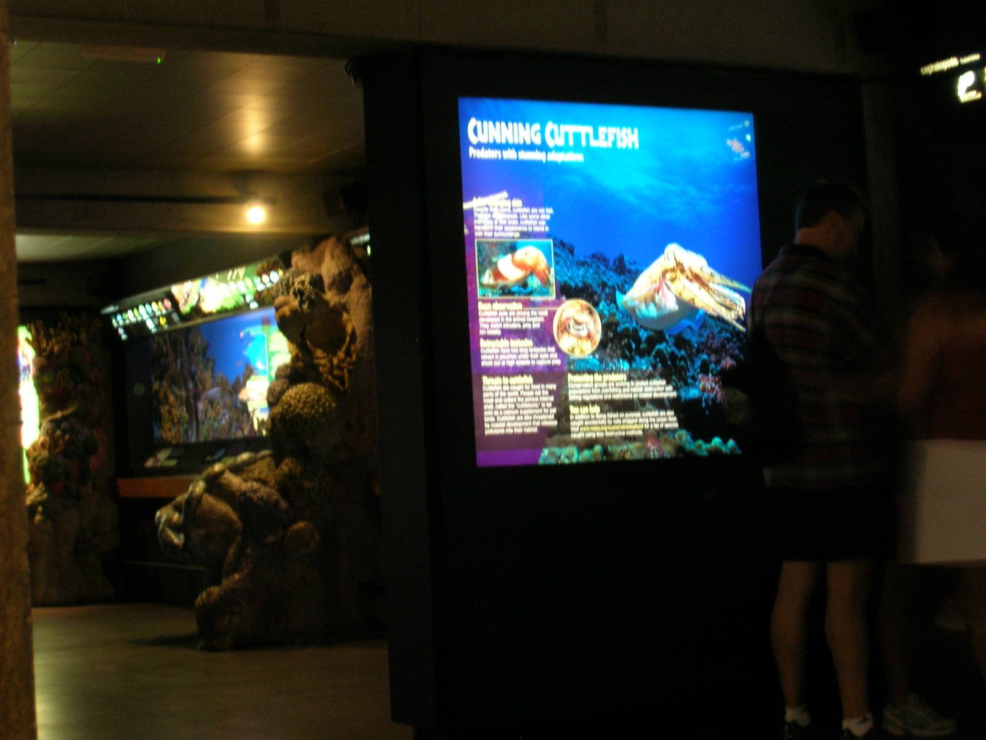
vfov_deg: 22.3
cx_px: 493
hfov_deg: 29.4
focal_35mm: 66
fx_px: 1880
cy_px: 370
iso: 100
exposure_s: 1/1.4
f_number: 3.8
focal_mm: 11
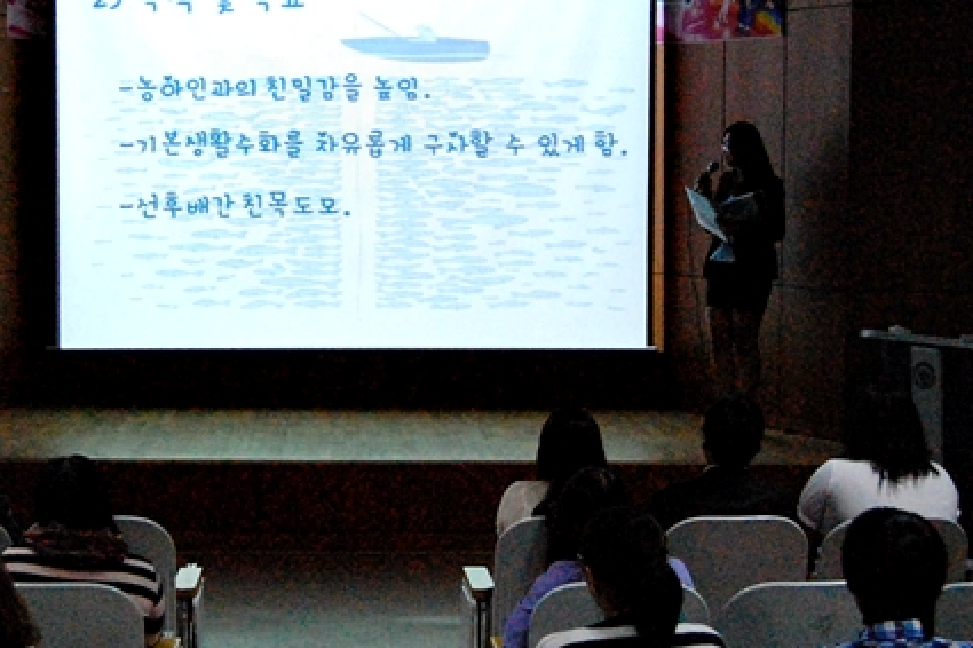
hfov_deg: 29.1
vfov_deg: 19.7
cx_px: 364
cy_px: 266
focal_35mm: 69
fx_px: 1864
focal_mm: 26
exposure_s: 1/125
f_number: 4
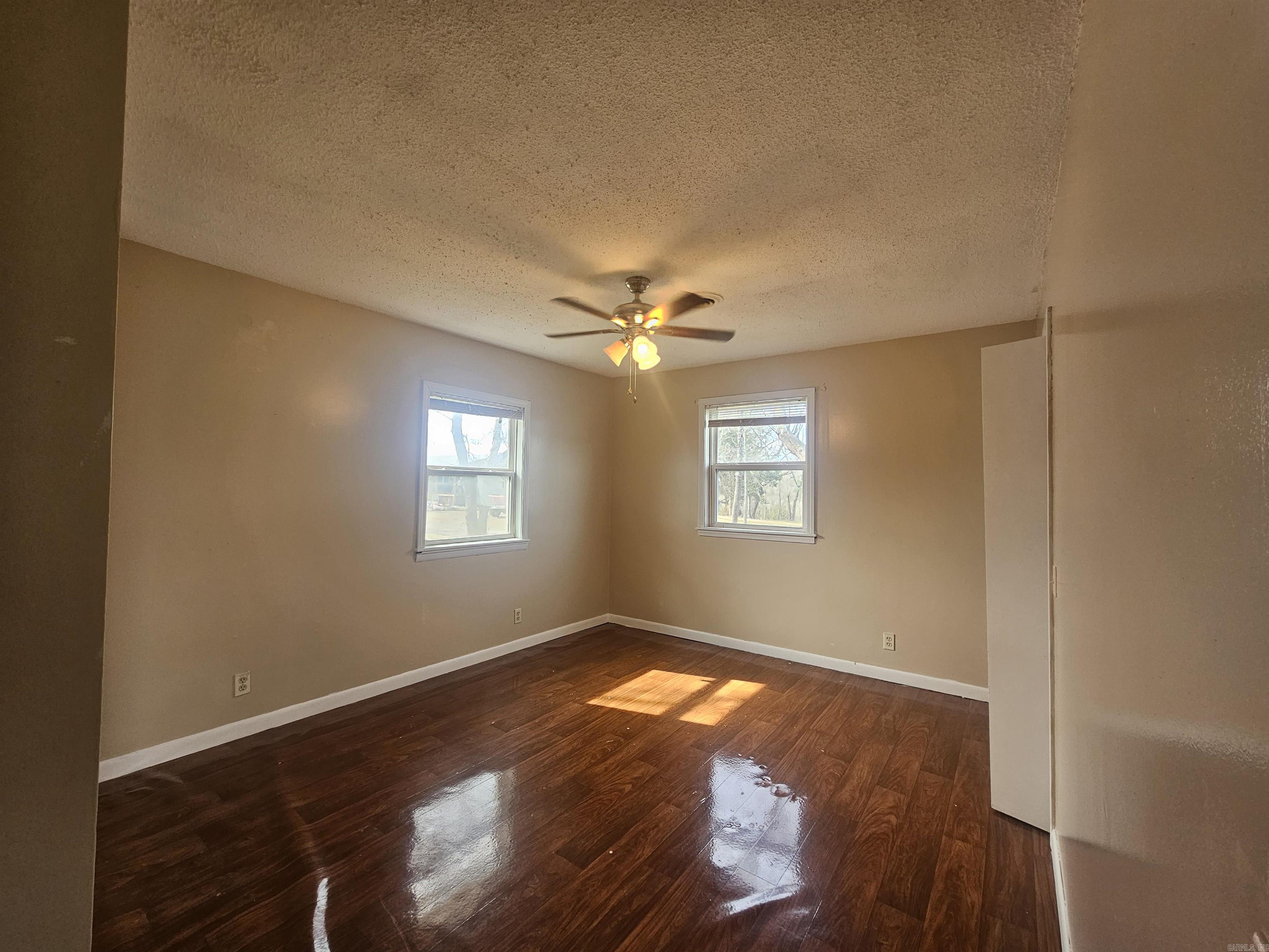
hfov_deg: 106.2
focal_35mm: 13
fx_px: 477
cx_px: 634
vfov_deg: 89.9
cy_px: 476
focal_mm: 2.2
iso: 125
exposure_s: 1/60
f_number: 2.2
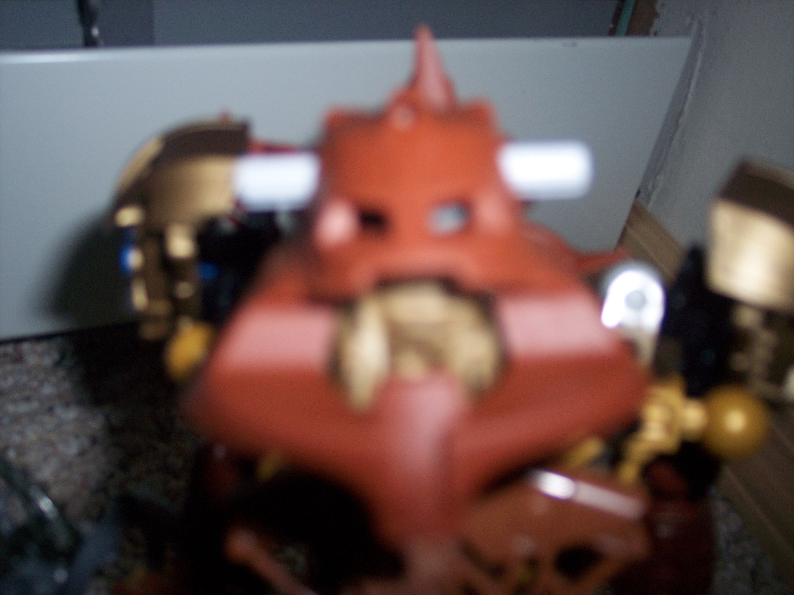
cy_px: 298
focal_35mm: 39
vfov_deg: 36.8
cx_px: 397
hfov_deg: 47.9
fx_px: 895
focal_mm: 8
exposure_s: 1/60
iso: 100
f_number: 2.8
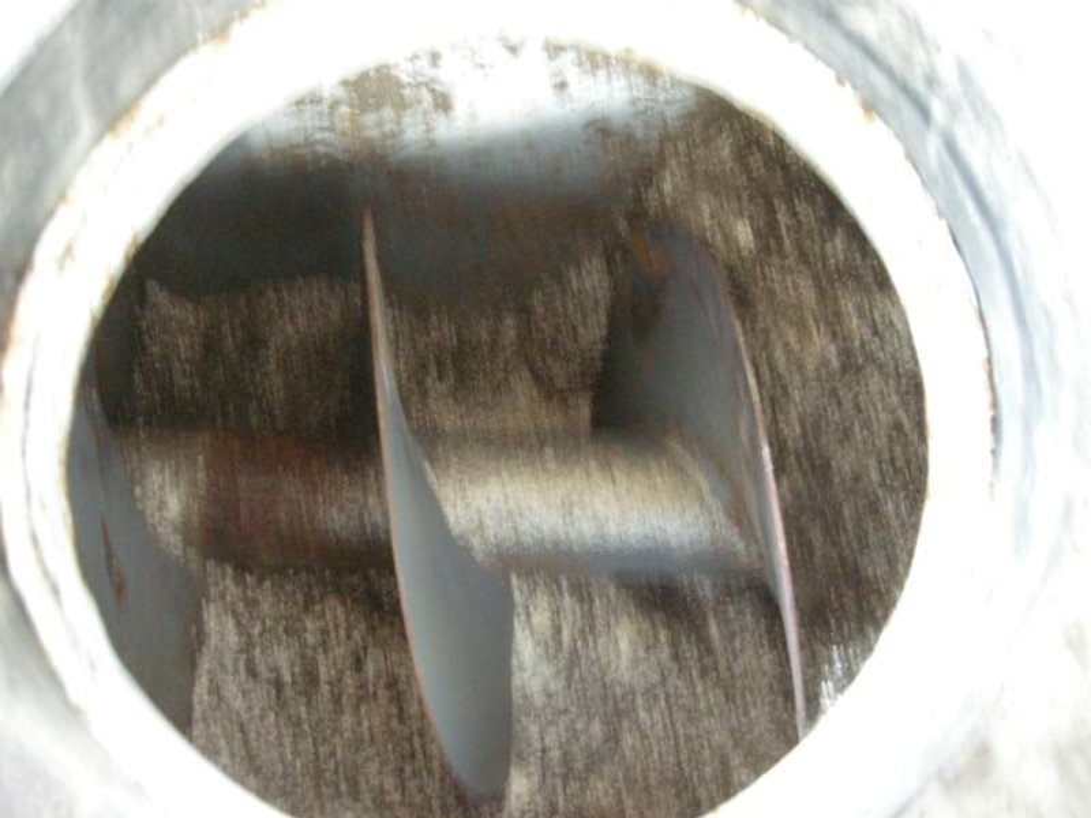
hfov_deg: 52.6
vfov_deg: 40.7
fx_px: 1103
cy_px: 409
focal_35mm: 35
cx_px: 546
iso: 800
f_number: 2.7
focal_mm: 7.5
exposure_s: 1/2.1
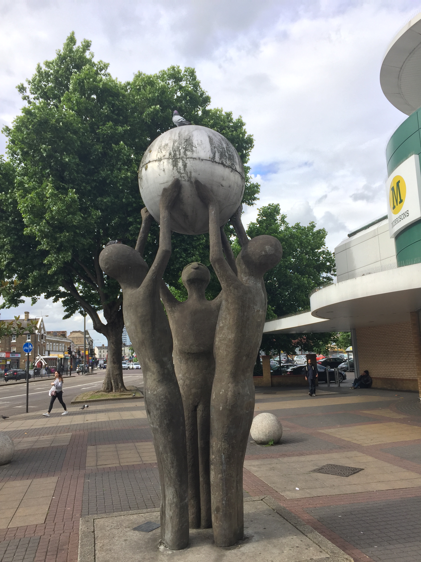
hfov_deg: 48.2
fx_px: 470
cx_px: 210
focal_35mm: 29
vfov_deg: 61.7
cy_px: 281
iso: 32
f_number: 2.2
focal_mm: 4.15
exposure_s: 1/807
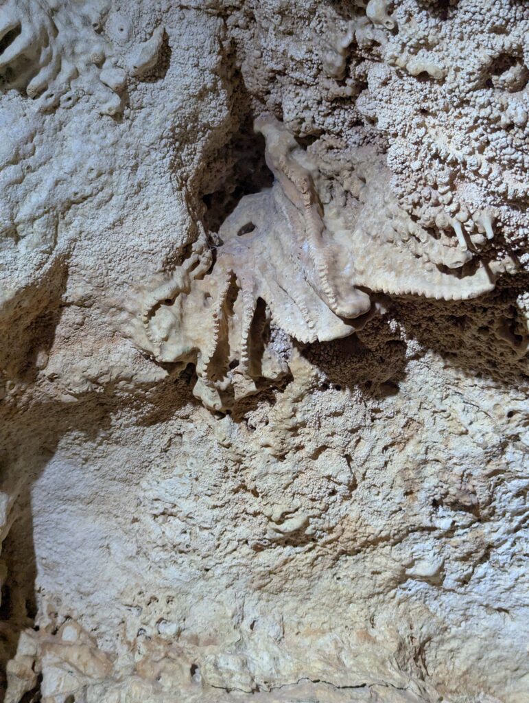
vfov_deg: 39.6
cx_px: 264
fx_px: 976
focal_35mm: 48
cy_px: 352
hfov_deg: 30.3
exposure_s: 1/142
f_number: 1.85
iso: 1023
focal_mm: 6.81
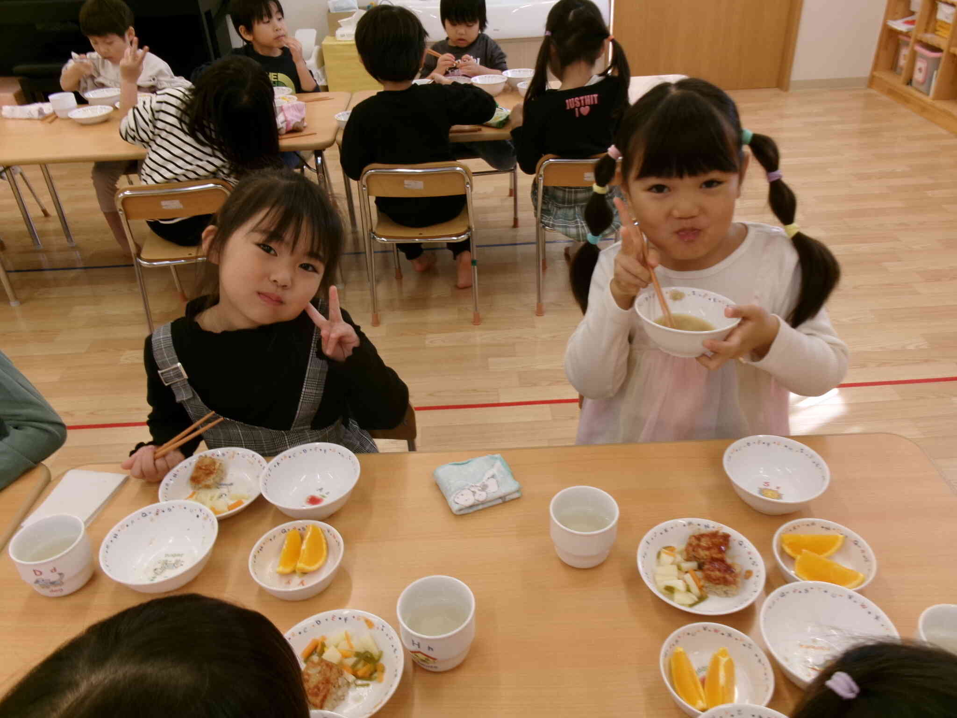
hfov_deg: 63.4
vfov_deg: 49.7
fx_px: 774
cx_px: 478
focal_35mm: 28
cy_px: 359
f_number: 3.9
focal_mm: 5.1
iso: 100
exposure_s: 1/34
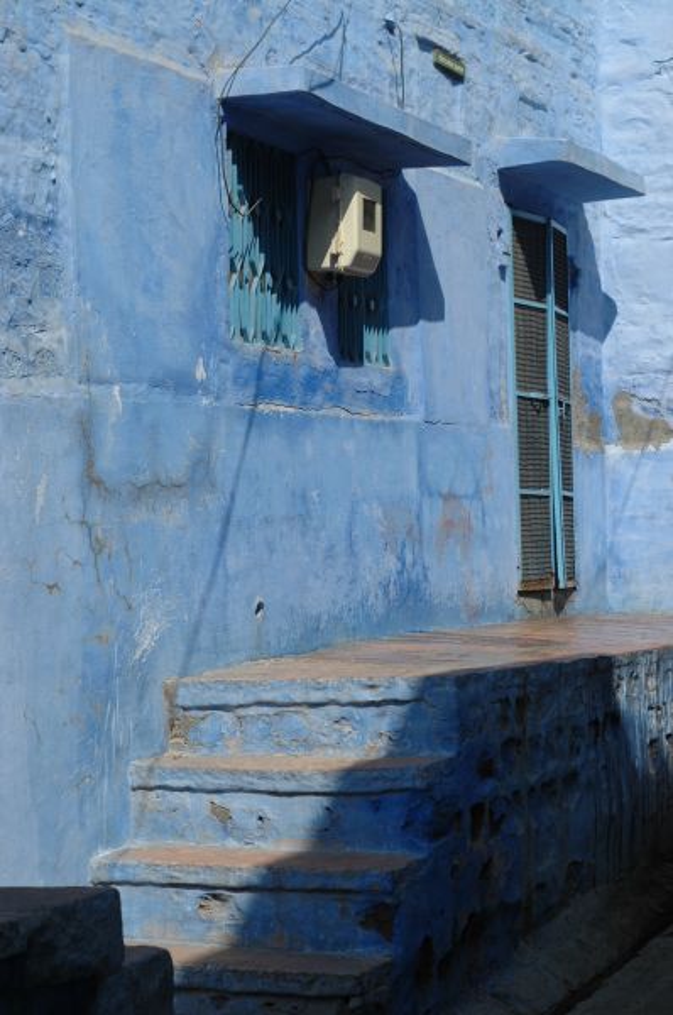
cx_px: 336
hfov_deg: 18.1
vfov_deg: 27.0
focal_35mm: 75
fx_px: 2110
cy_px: 508
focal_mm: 50
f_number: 5
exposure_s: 1/2000
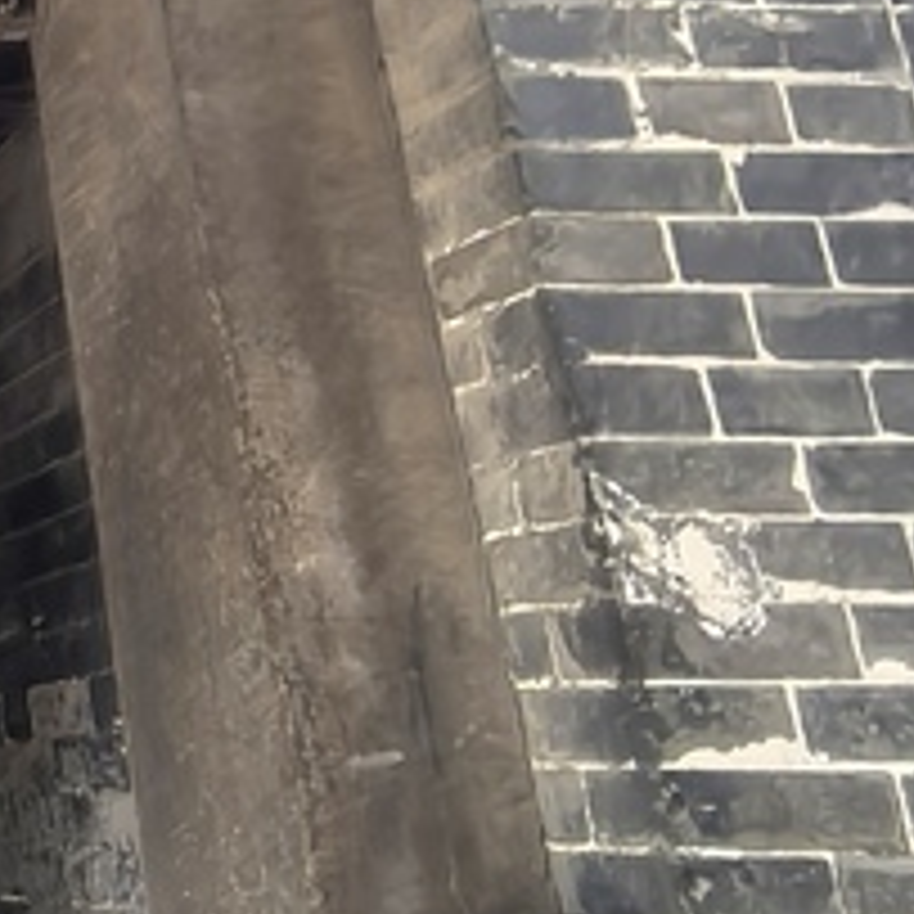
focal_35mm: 68
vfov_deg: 23.8
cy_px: -90
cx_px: -725
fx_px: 2031
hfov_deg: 19.3
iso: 160
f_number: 2.2
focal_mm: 1.95
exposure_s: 1/100
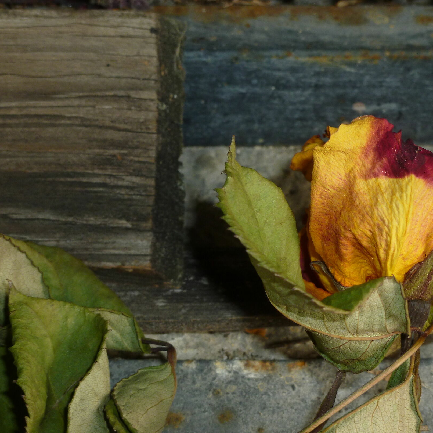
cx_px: 274
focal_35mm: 75
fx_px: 1061
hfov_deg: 23.0
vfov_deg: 23.1
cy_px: 230
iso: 100
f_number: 4
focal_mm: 10.2
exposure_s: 1/60
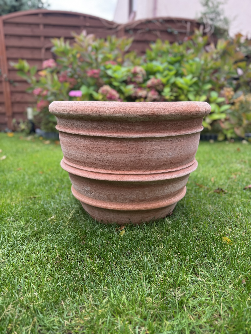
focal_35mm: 24
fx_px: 232
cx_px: 126
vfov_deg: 71.6
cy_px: 167
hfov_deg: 56.8
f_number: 1.78
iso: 64
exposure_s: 1/210
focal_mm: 6.76
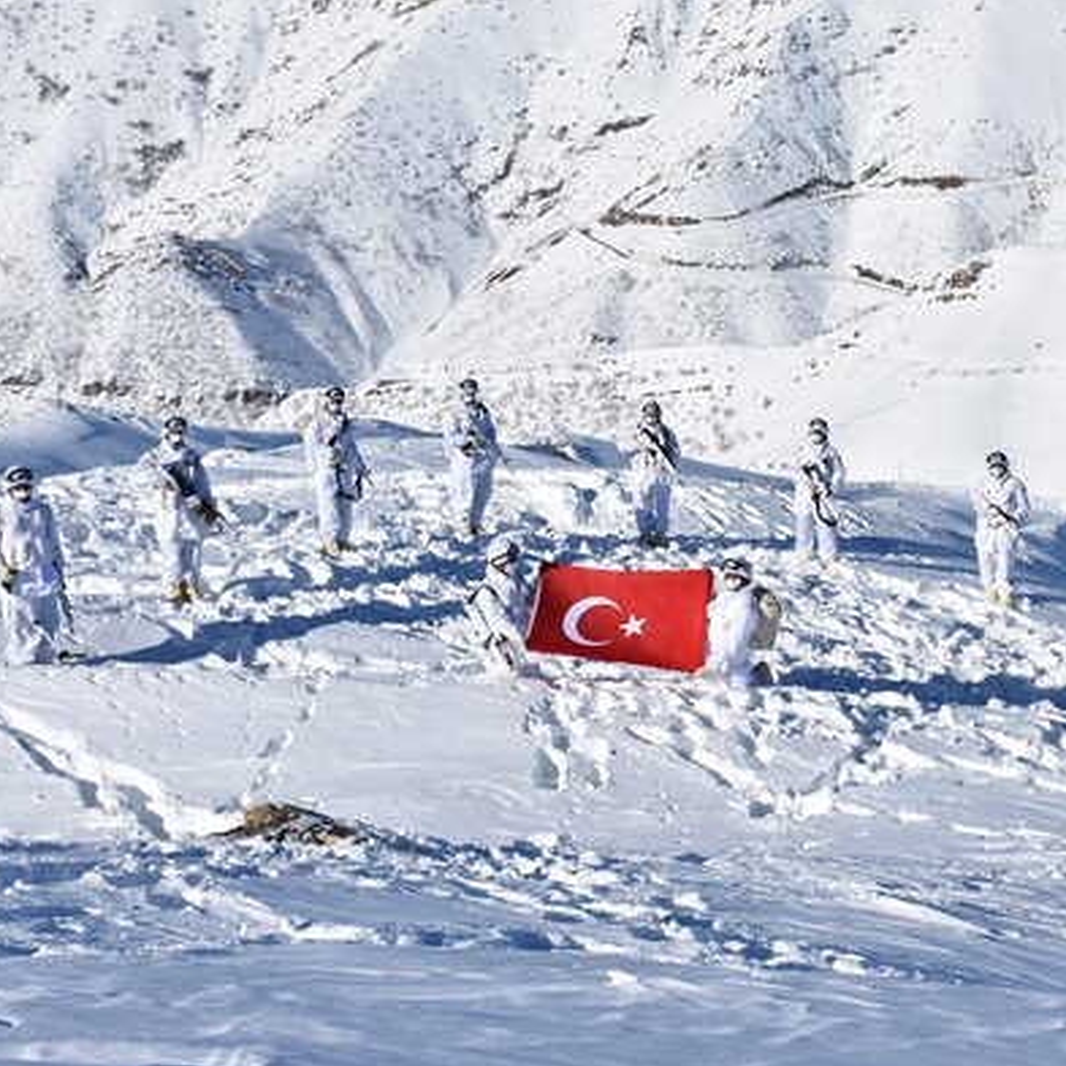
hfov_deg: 23.3
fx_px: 2578
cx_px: 713
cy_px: 532
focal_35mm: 74
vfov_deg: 23.4
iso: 100
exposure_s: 1/500
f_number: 10
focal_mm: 38
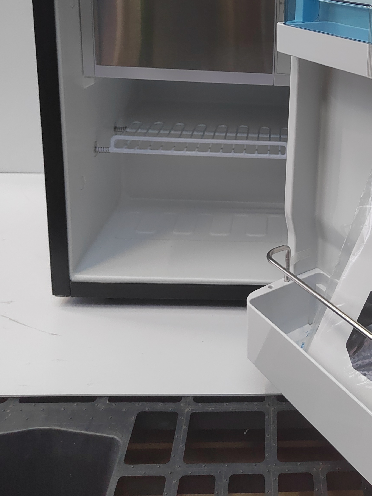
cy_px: 103
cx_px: 310
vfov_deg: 45.5
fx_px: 559
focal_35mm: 39
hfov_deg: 35.4
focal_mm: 5.52
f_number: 1.9
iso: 2178
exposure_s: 1/100
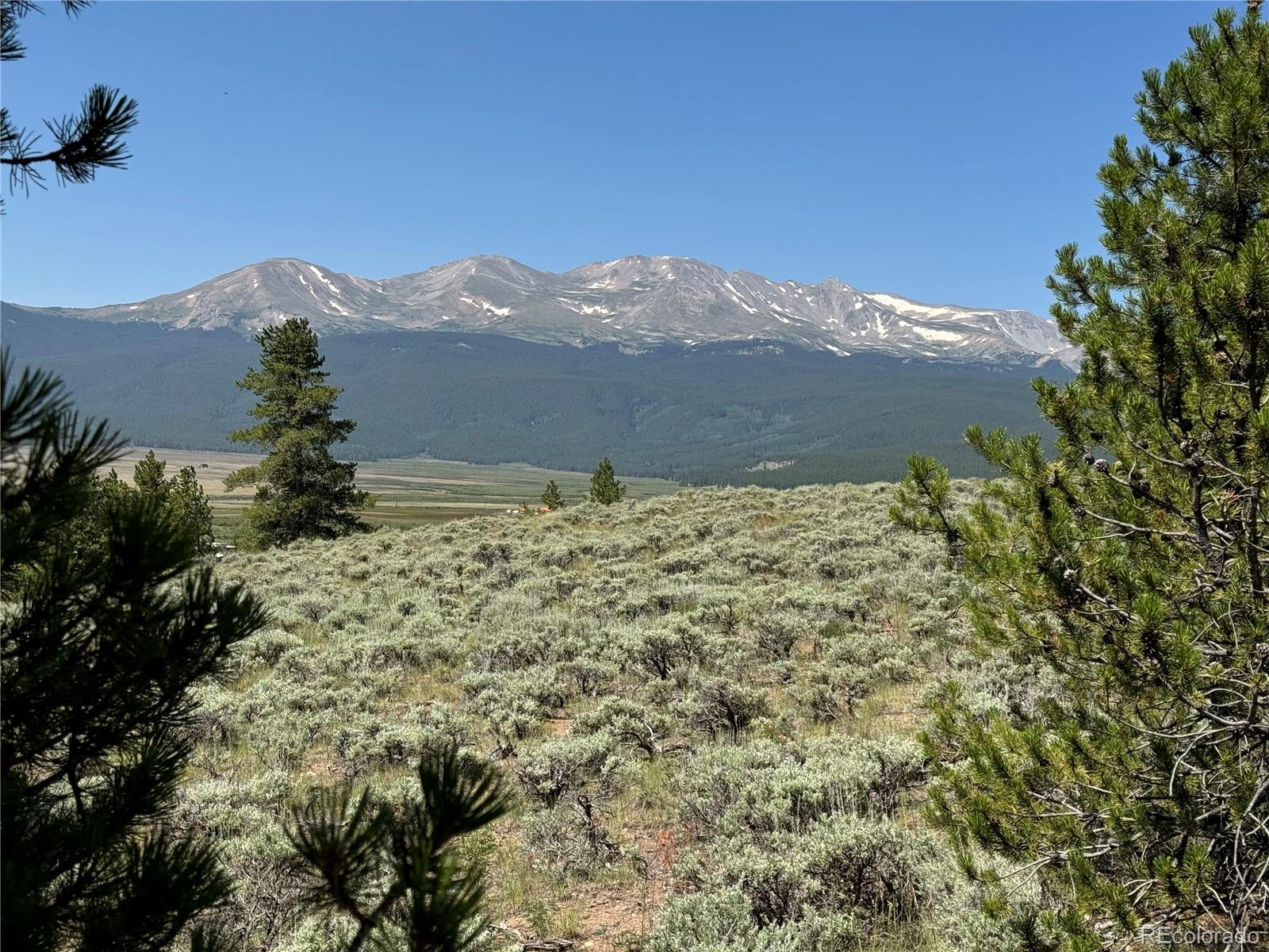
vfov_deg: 30.3
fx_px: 1760
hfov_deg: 39.7
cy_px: 476
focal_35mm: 48
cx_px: 634
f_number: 1.78
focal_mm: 6.76
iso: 64
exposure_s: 1/3257
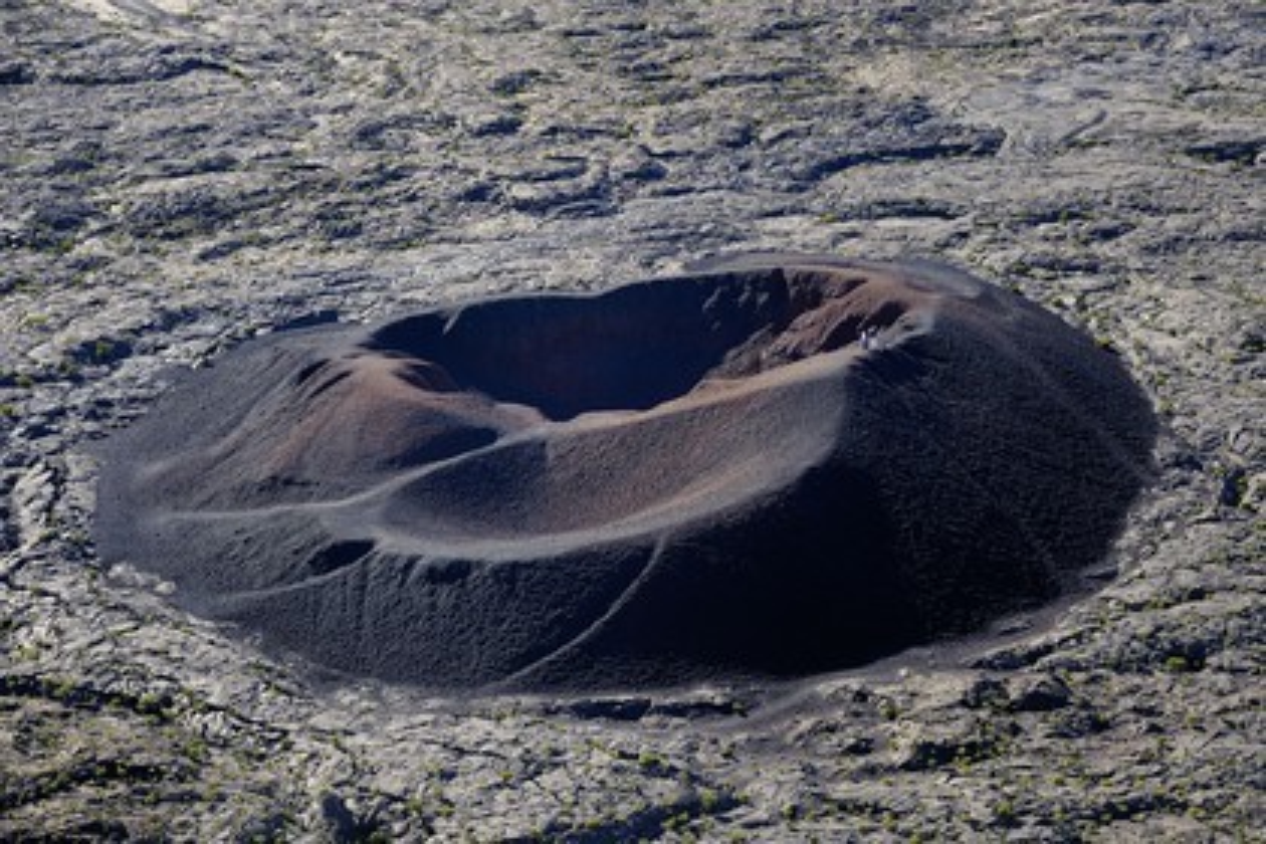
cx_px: 633
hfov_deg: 16.4
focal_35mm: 125
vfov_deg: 11.0
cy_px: 422
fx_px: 4395
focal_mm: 125
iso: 640
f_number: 7.1
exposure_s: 1/250
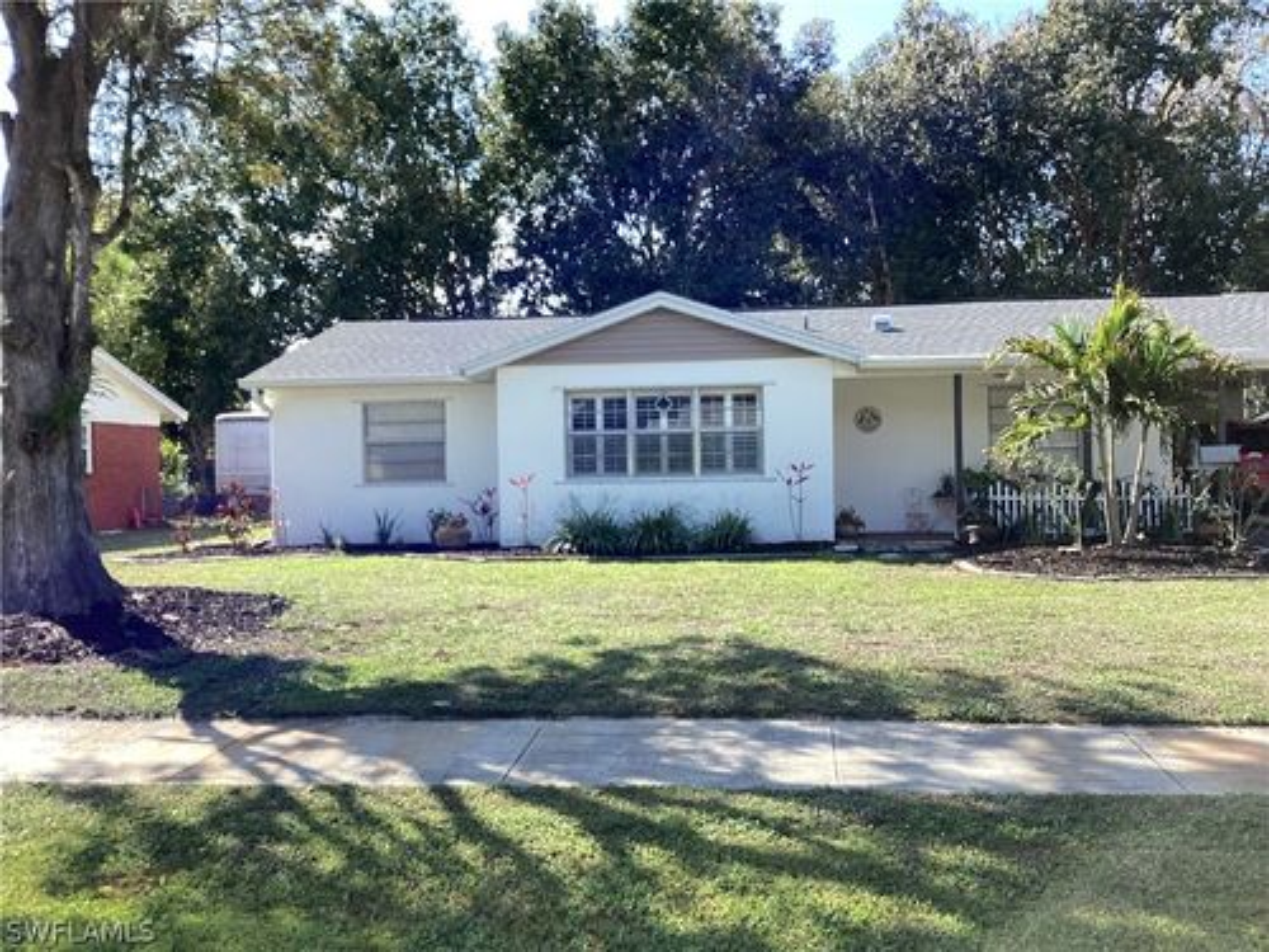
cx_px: 634
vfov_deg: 45.4
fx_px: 1136
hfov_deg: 58.4
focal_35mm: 31
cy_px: 476
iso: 25
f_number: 2.4
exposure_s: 1/476
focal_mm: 3.3
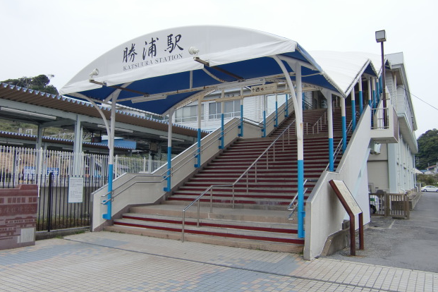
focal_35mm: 30
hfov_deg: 61.9
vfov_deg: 43.6
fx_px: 365
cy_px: 145
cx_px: 222
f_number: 7
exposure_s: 1/160
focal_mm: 4.9
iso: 64
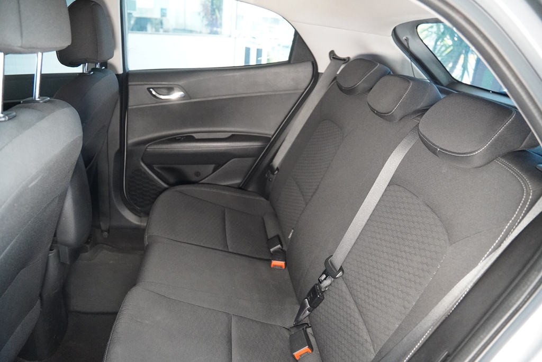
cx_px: 271
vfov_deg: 50.4
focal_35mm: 26
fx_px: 384
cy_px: 181
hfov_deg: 70.4
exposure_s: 1/160
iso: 6400
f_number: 2.8
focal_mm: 17
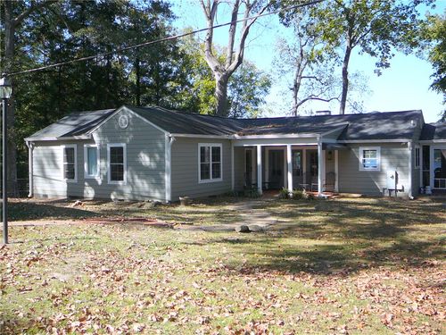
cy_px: 168
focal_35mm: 35
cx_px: 223
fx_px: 451
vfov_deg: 40.7
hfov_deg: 52.6
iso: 80
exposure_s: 1/400
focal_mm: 5.2
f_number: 2.8
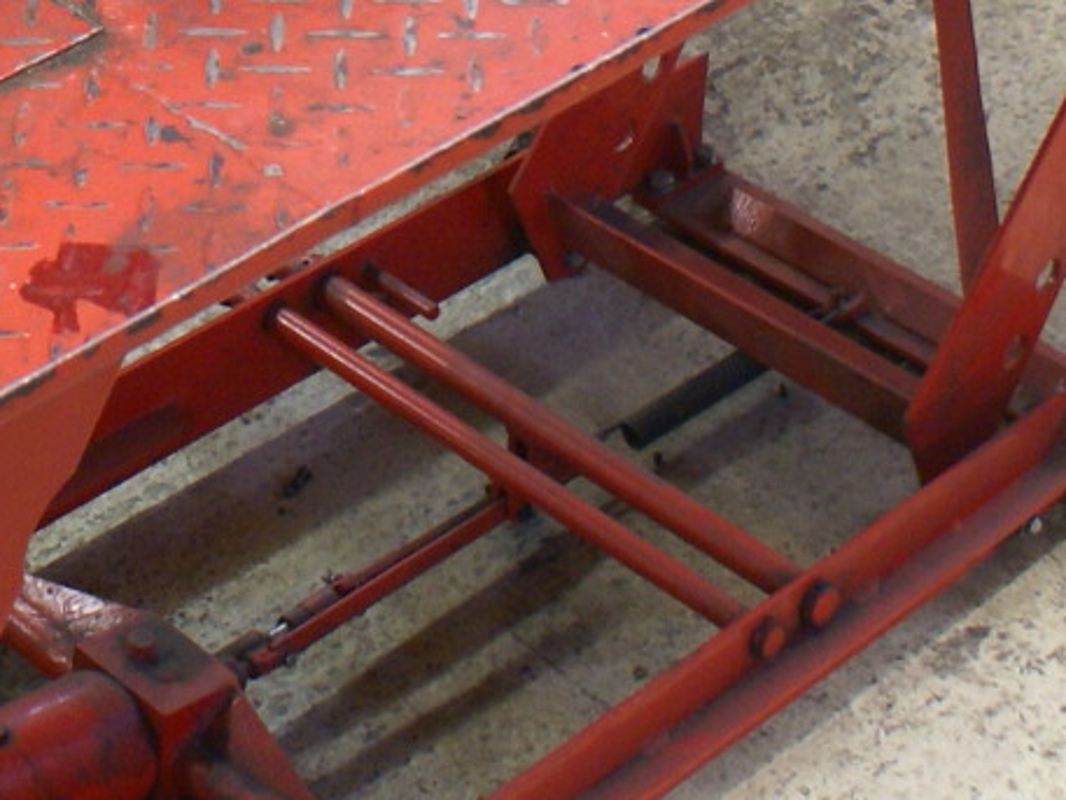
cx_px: -9
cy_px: -506
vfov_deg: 12.7
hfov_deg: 17.6
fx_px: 3358
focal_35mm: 109
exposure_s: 1/25
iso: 400
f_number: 3.5
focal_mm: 18
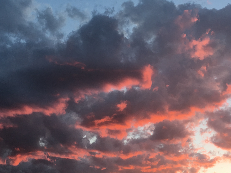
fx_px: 407
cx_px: 126
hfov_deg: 31.7
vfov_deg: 23.8
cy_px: 42
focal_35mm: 61
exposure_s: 1/100
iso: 32
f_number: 2.2
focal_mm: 4.15
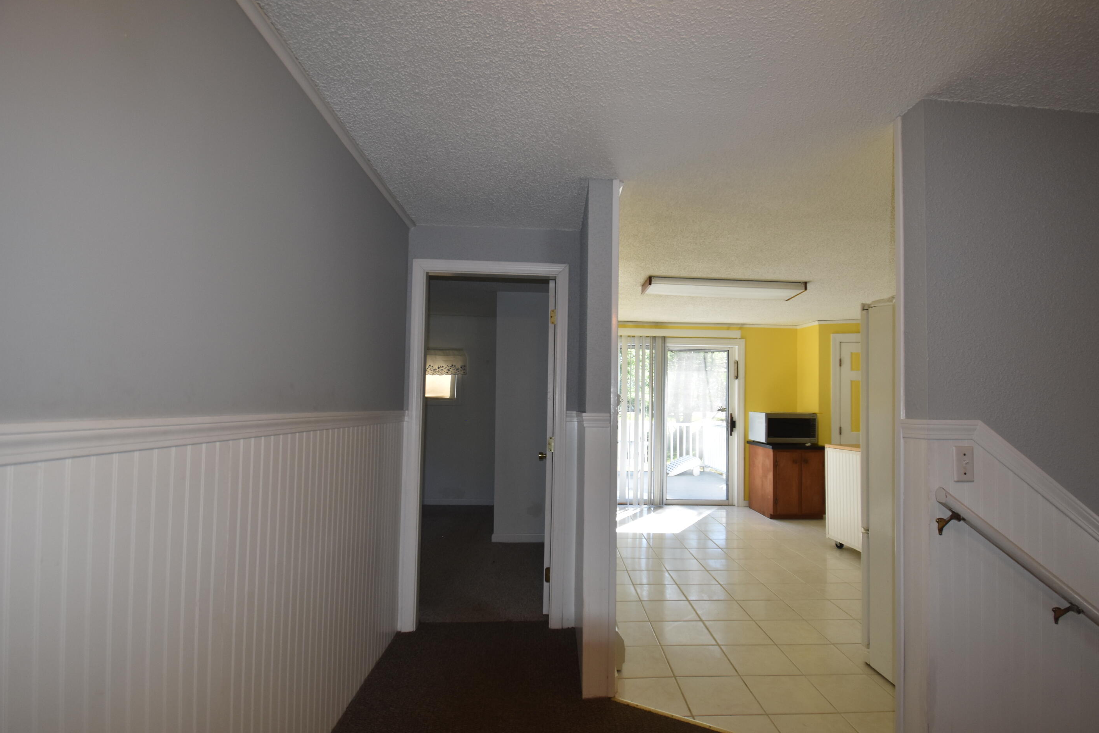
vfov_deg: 73.7
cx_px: 572
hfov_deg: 96.7
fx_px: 488
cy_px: 389
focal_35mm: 16
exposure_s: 1/125
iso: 450
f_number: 5.6
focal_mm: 10
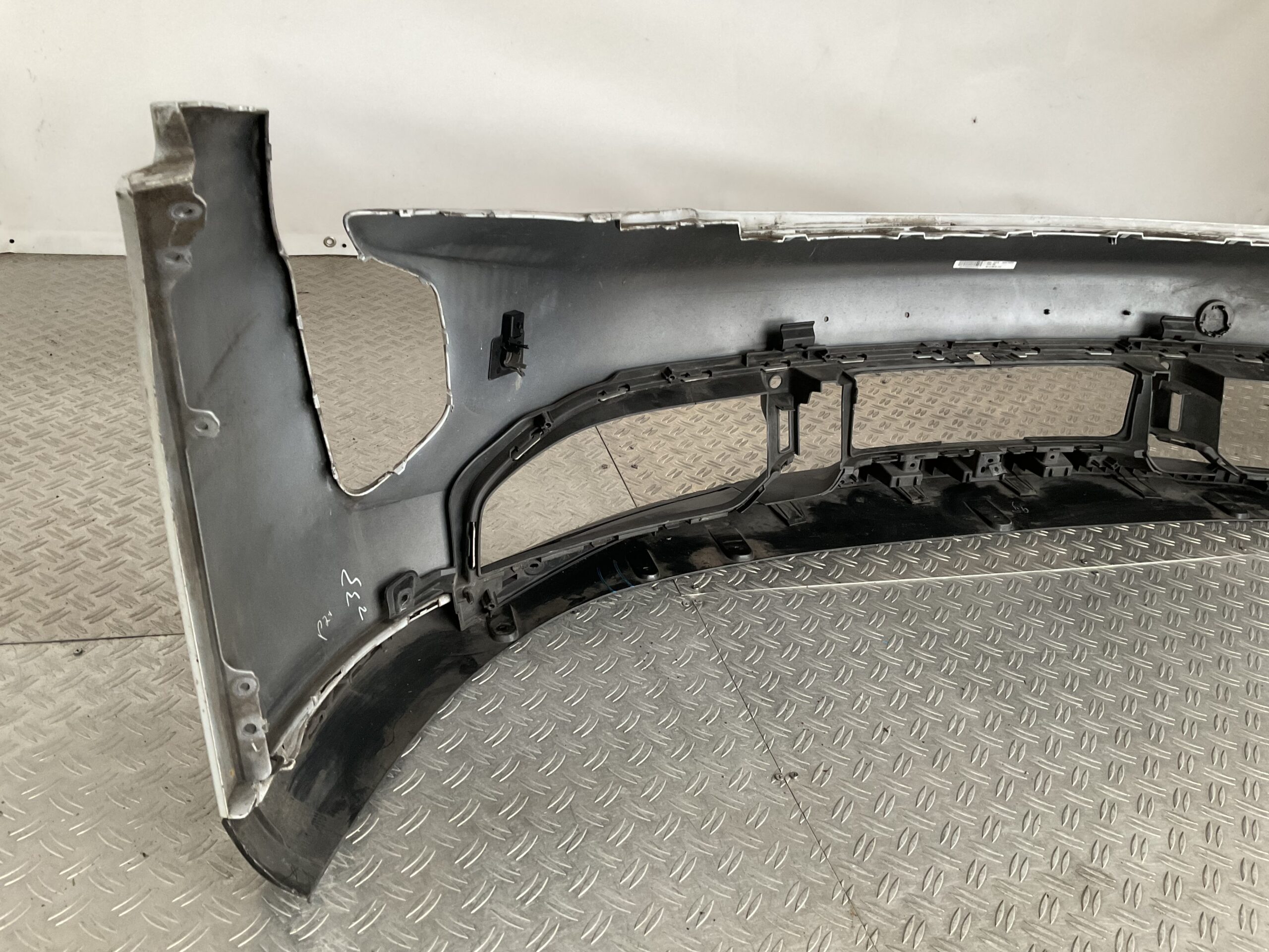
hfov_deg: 61.7
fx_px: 1063
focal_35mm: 29
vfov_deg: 48.2
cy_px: 476
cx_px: 634
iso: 100
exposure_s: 1/60
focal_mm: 3
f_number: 1.8
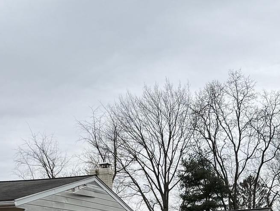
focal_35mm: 75
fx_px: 607
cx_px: 99
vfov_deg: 18.2
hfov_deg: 25.9
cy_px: 281
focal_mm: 6.76
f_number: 1.78
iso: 80
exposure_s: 1/1653
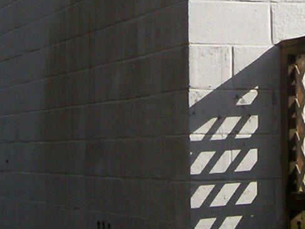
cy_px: -93
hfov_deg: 13.6
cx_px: 287
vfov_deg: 10.0
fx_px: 1269
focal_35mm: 144
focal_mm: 5.6
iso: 80
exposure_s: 1/697
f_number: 5.1
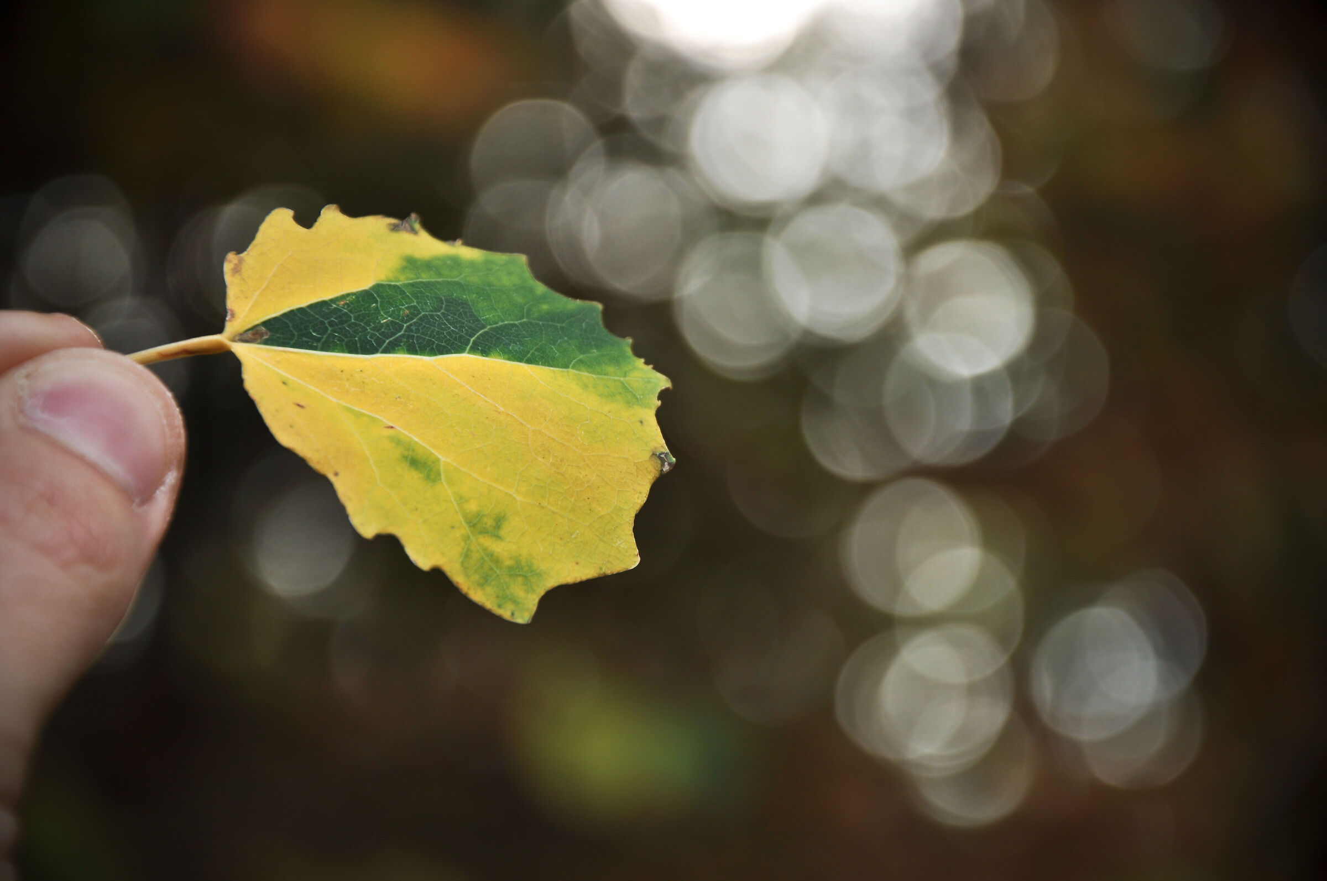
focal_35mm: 158
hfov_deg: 13.1
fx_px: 5798
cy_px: 440
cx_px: 664
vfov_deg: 8.7
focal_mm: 105
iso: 100
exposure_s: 1/125
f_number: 5.6
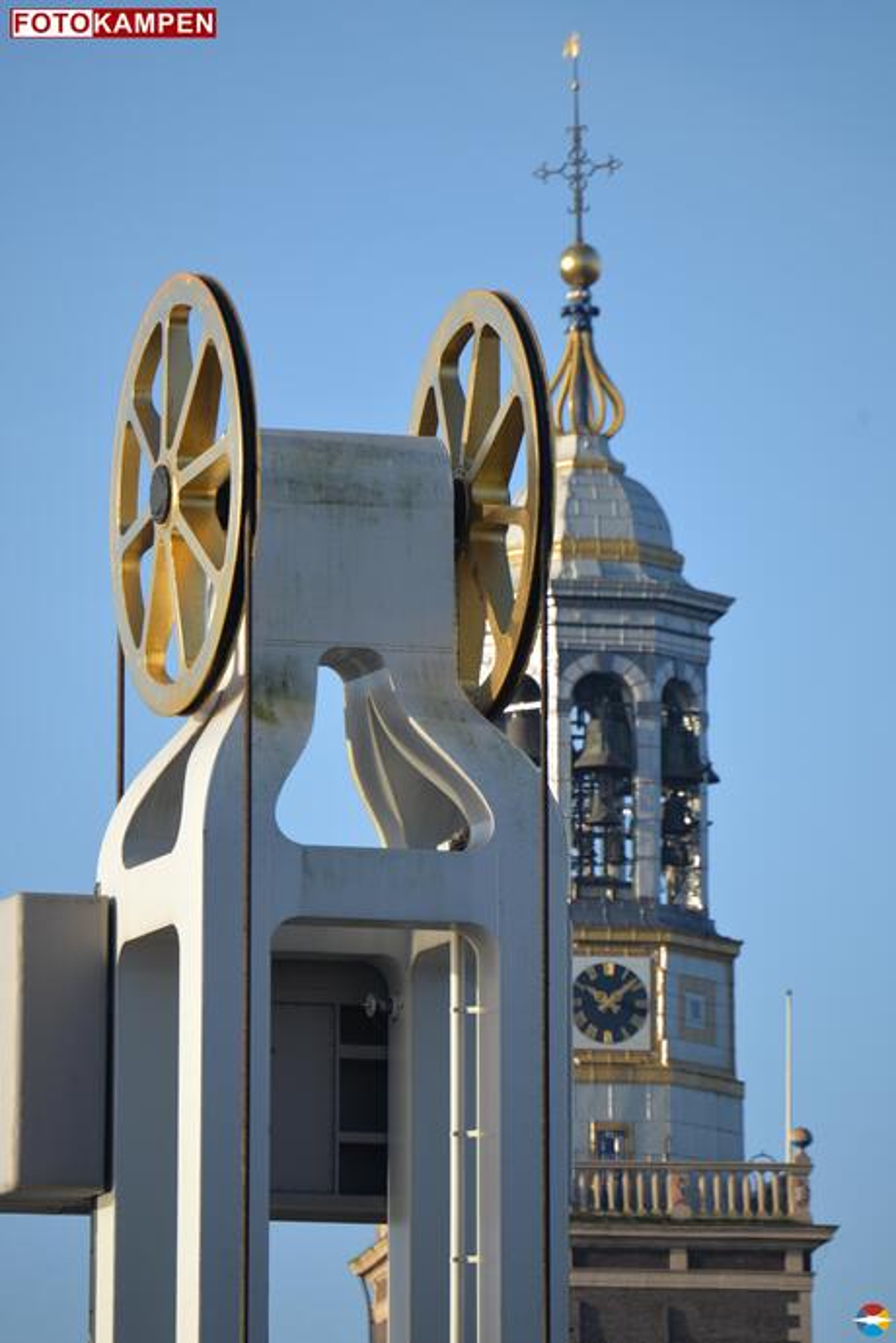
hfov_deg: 3.7
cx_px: 448
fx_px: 13798
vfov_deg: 5.6
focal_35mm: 370
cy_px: 672
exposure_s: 1/500
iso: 200
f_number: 5.6
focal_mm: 370
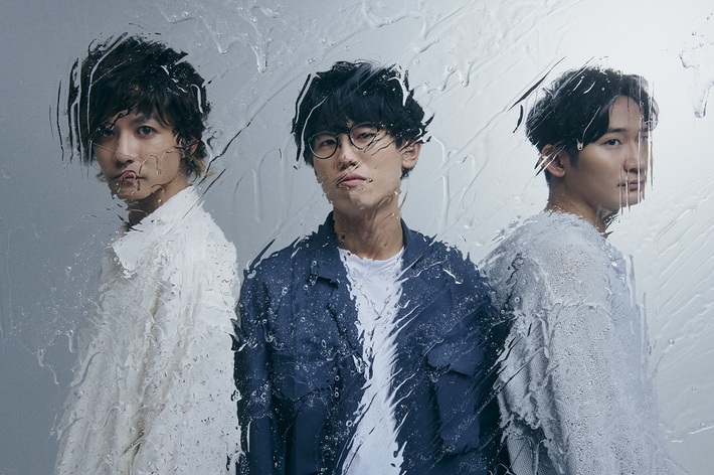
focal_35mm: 50
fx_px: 991
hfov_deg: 39.6
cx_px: 357
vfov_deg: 26.9
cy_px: 238
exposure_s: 1/125
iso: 400
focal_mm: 50
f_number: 16
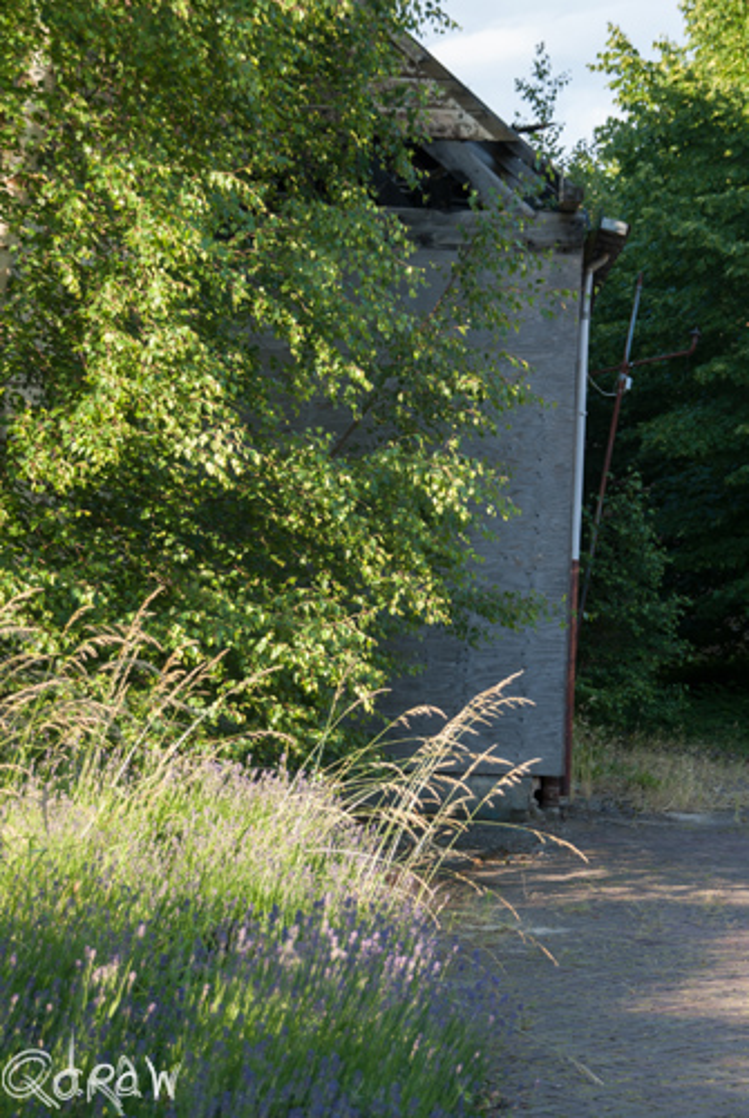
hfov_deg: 16.6
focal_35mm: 82
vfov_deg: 24.6
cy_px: 559
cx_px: 374
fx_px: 2566
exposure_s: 1/100
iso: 100
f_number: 5
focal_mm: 55
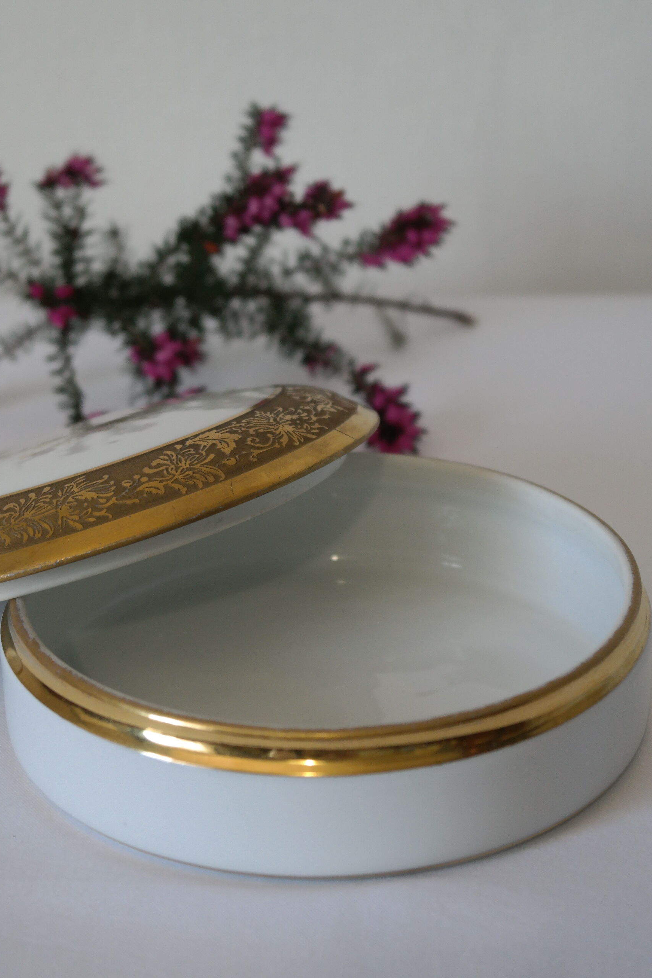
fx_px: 2173
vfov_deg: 25.4
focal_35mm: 80
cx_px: 312
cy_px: 488
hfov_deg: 17.1
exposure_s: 1/80
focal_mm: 45
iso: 800
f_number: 5
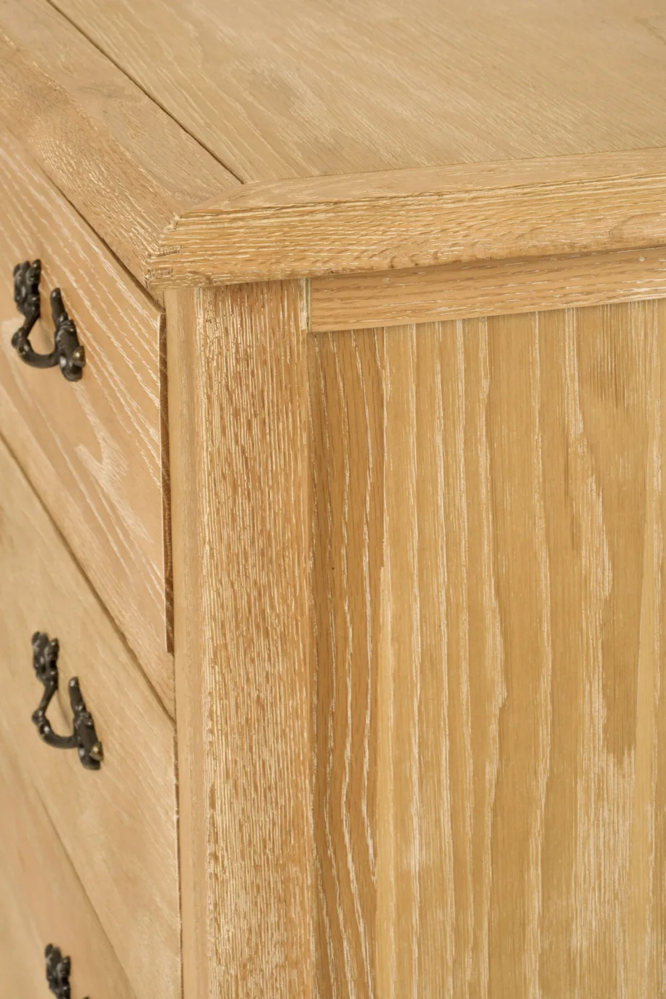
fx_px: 2914
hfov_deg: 13.0
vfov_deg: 19.5
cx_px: 333
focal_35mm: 105
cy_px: 500
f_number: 13
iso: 160
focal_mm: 70
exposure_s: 1/15
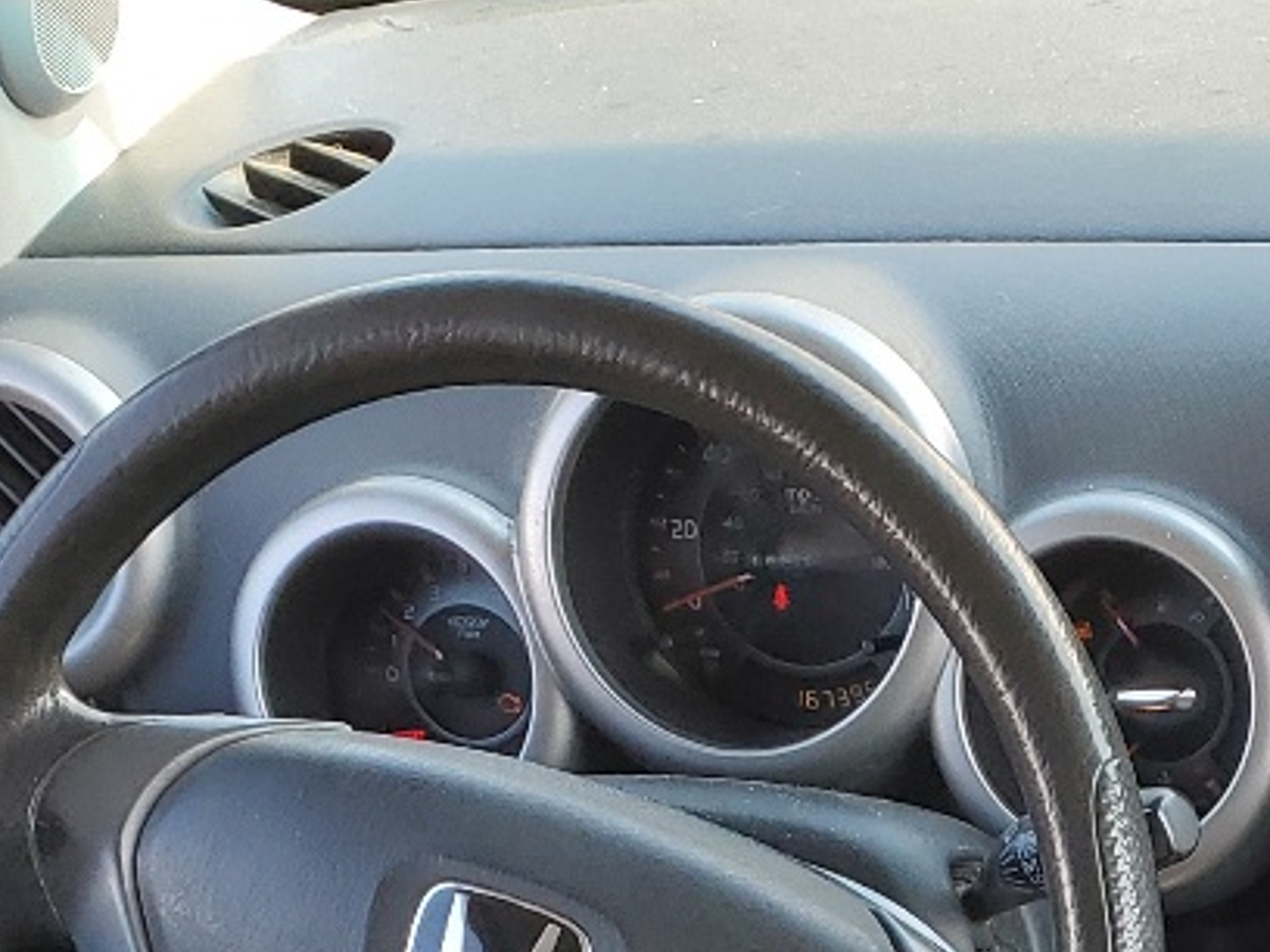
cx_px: 1572
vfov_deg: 12.8
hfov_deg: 18.2
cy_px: 1839
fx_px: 3742
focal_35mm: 102
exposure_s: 1/238
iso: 50
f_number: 1.5
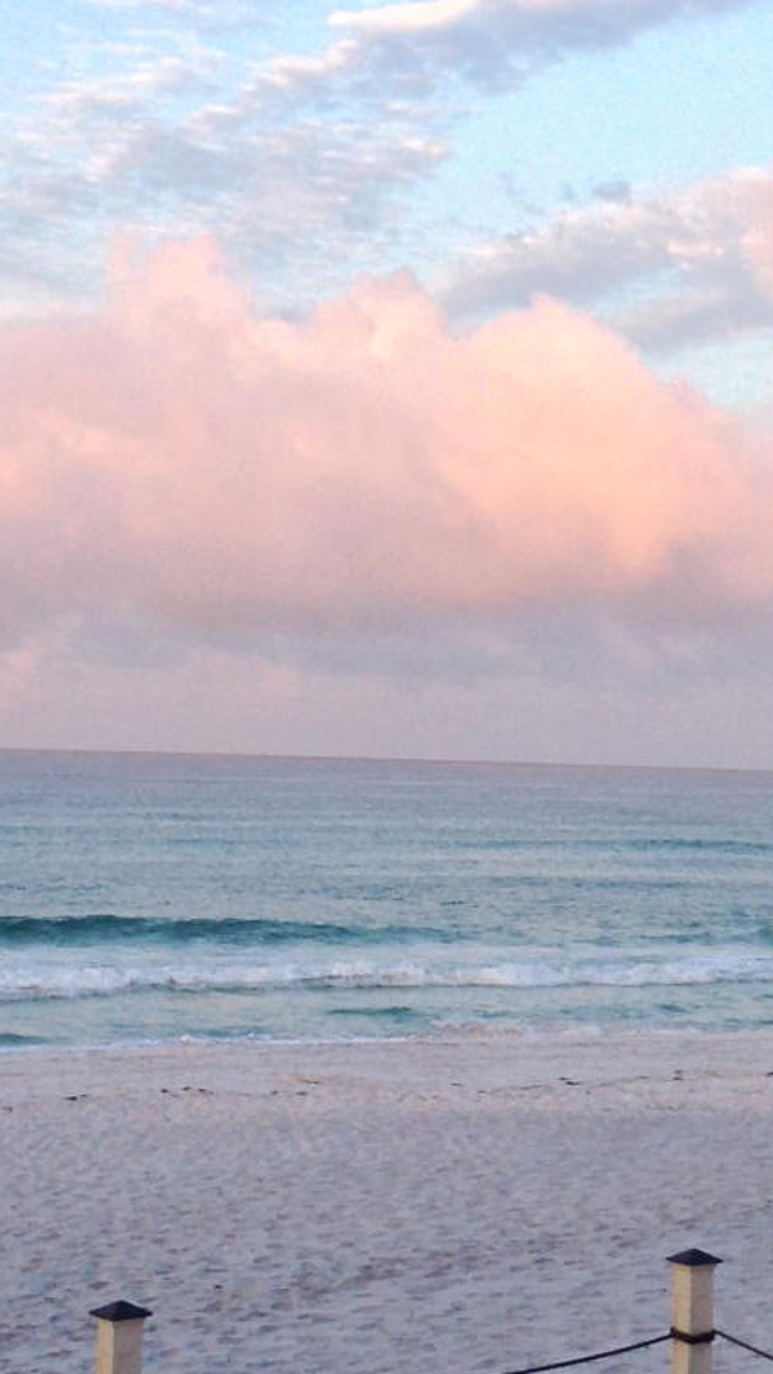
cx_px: 590
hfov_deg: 12.7
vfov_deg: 22.4
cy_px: 450
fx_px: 3461
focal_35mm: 95
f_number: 2.4
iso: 50
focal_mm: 4.12
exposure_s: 1/306
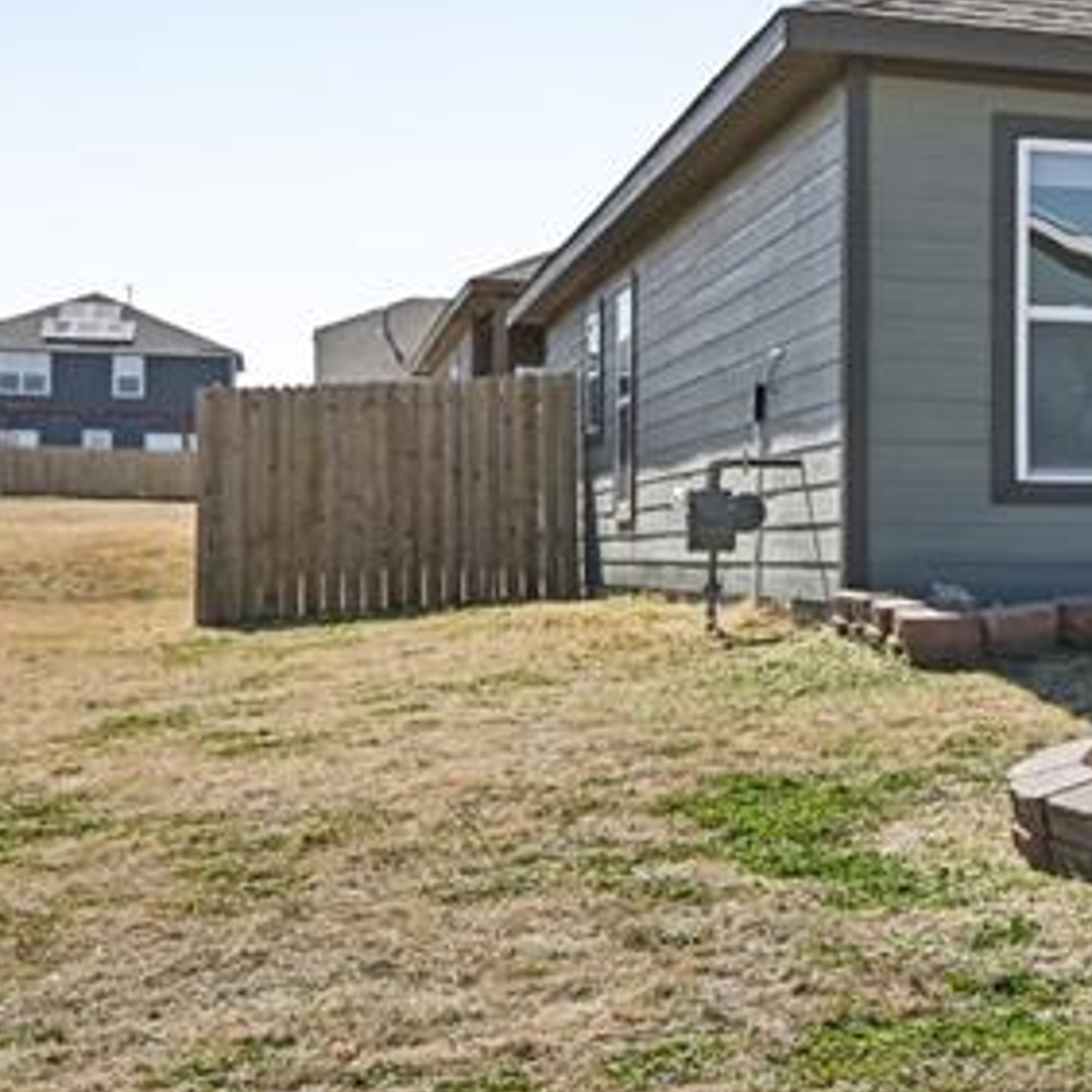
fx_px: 2641
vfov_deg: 23.2
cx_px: 1750
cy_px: 298
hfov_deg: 19.5
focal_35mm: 74
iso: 400
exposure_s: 1/1000
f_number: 8
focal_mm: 24
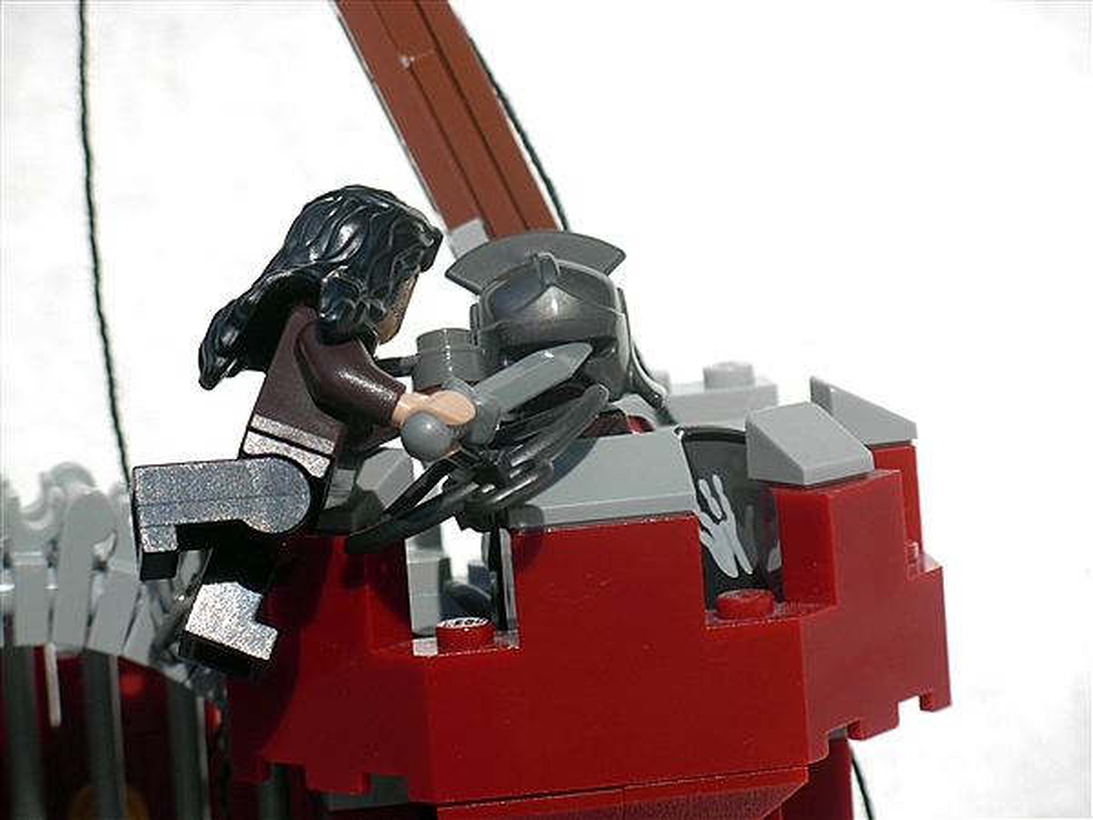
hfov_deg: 11.0
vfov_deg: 8.2
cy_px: 410
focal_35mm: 180
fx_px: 5683
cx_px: 546
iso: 79
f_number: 5
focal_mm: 29.8
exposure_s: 1/542
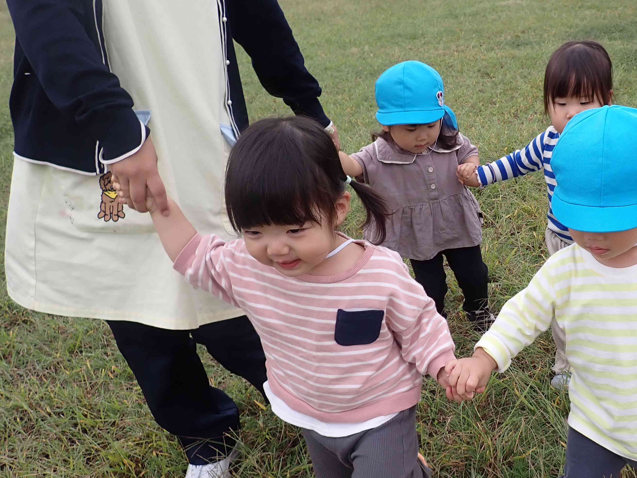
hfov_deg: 47.5
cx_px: 462
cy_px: 259
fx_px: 699
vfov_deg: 37.7
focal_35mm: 38
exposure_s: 1/640
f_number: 2.8
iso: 100
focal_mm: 4.5
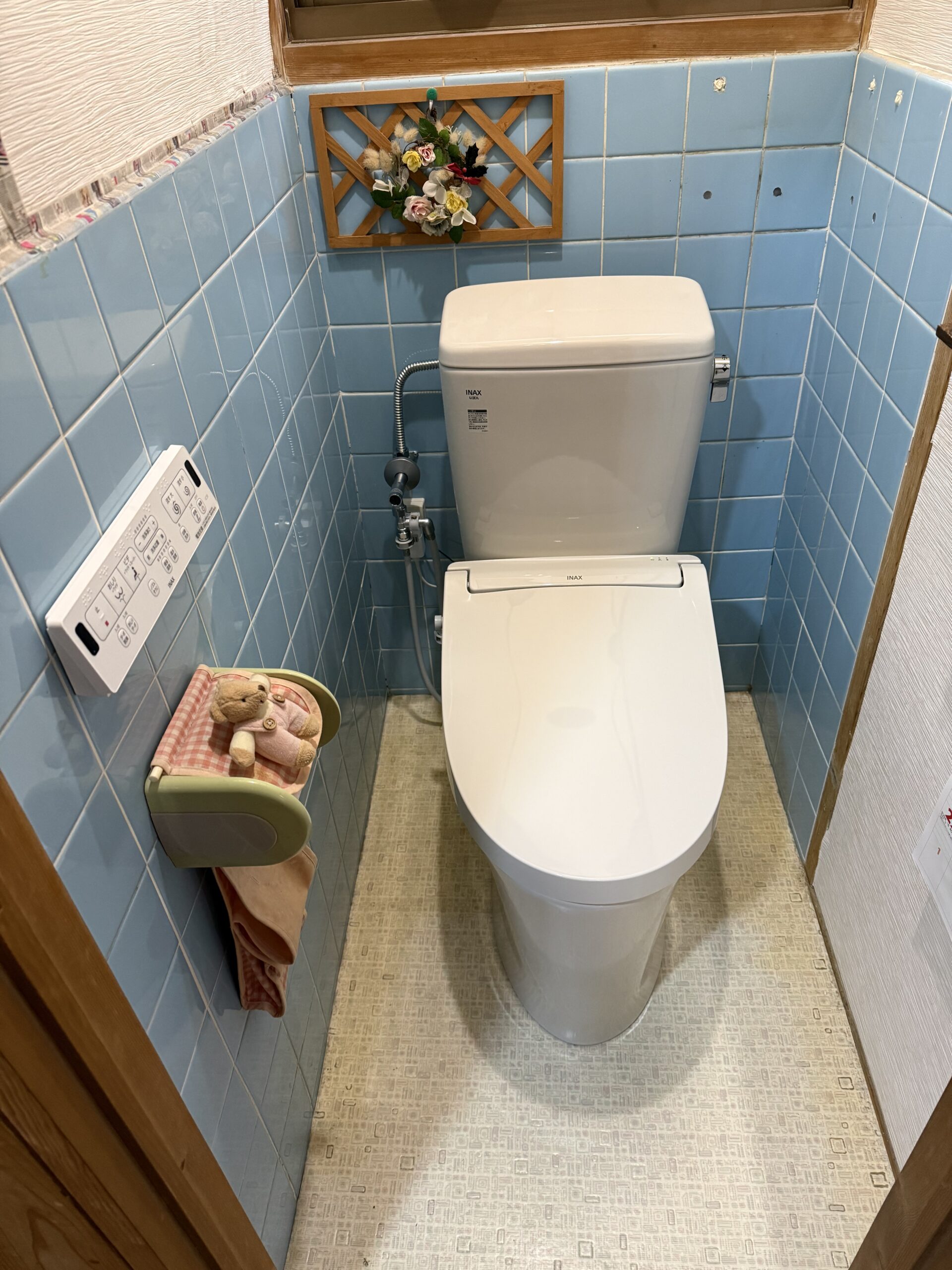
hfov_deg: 56.8
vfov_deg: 71.6
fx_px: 880
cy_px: 635
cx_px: 476
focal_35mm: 24
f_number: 1.78
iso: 400
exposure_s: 1/60
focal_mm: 6.76
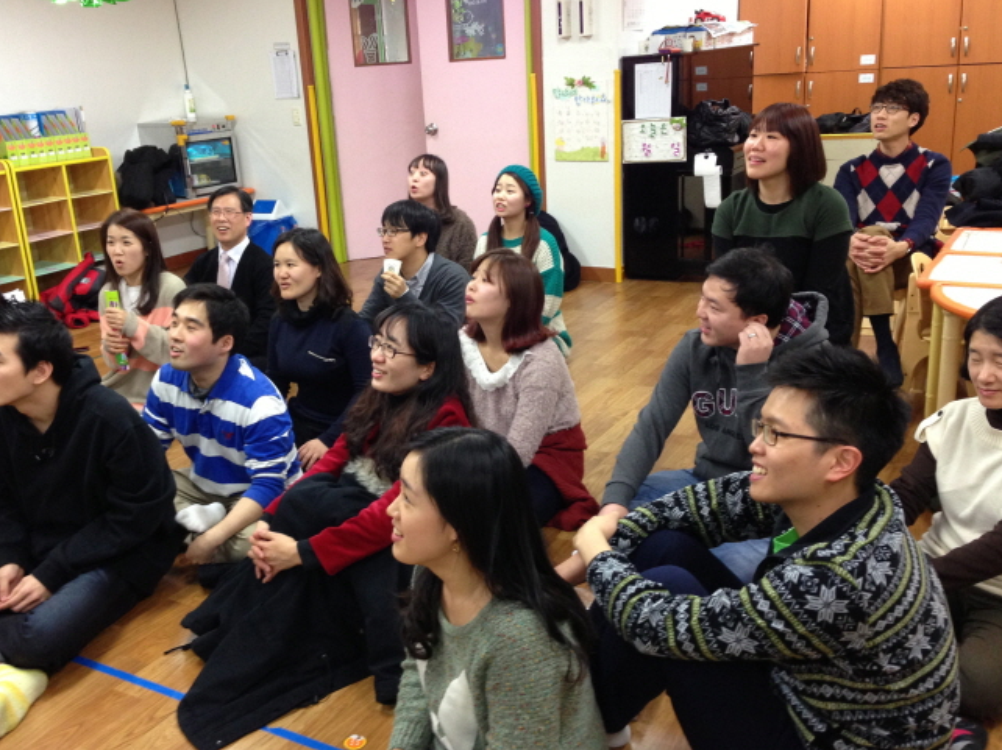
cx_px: 465
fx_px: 1042
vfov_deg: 39.6
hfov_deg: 51.3
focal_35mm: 36
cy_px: 381
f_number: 2.4
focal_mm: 4.13
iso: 160
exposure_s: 1/20
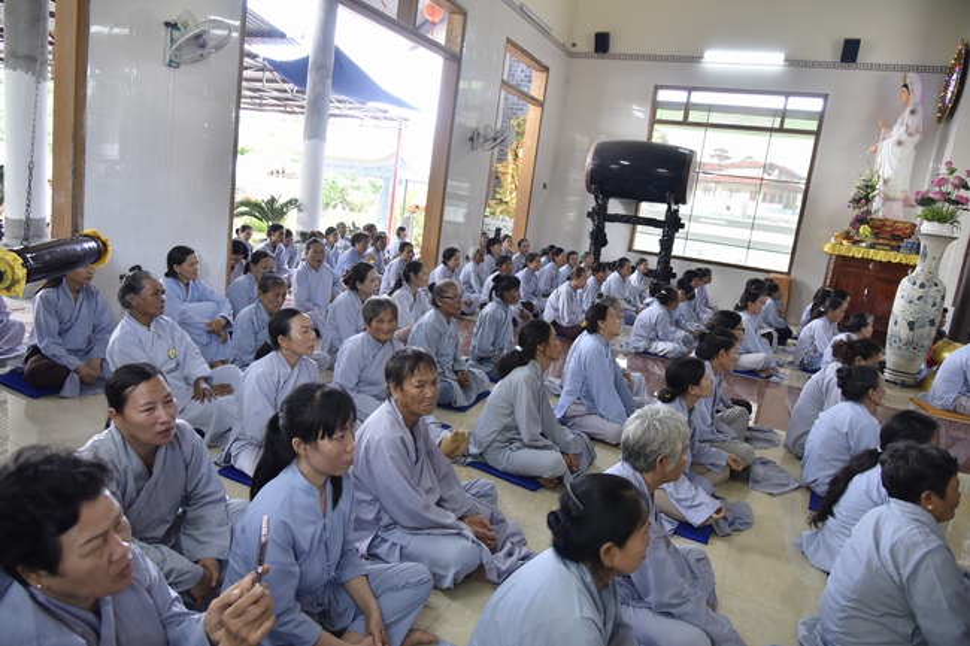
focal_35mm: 24
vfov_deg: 53.1
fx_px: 646
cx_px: 485
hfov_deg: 73.8
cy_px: 323
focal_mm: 24
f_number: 4
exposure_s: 1/80
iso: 640
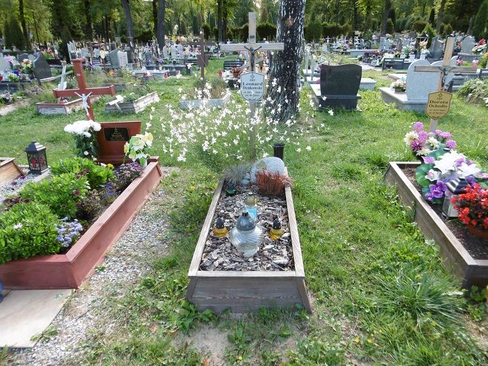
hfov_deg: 71.6
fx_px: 338
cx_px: 244
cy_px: 183
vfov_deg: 56.8
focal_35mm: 24
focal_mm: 4.3
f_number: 3.1
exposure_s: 1/160
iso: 100
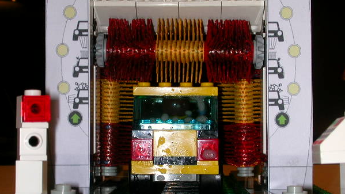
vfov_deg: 14.2
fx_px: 778
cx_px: 172
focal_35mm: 85
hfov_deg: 25.0
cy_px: 136
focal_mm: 11.1
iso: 100
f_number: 6.4
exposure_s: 1/59.9
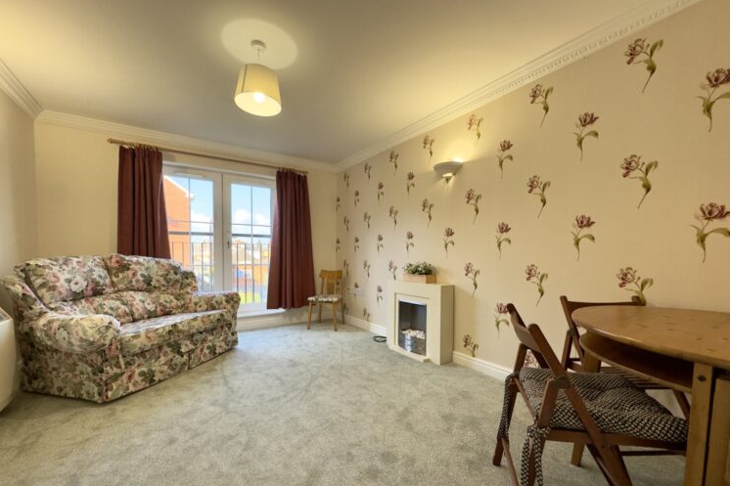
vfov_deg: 77.1
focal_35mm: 15
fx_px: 304
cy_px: 268
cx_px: 362
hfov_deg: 100.4
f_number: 2.2
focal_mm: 2.22
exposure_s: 1/99
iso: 100
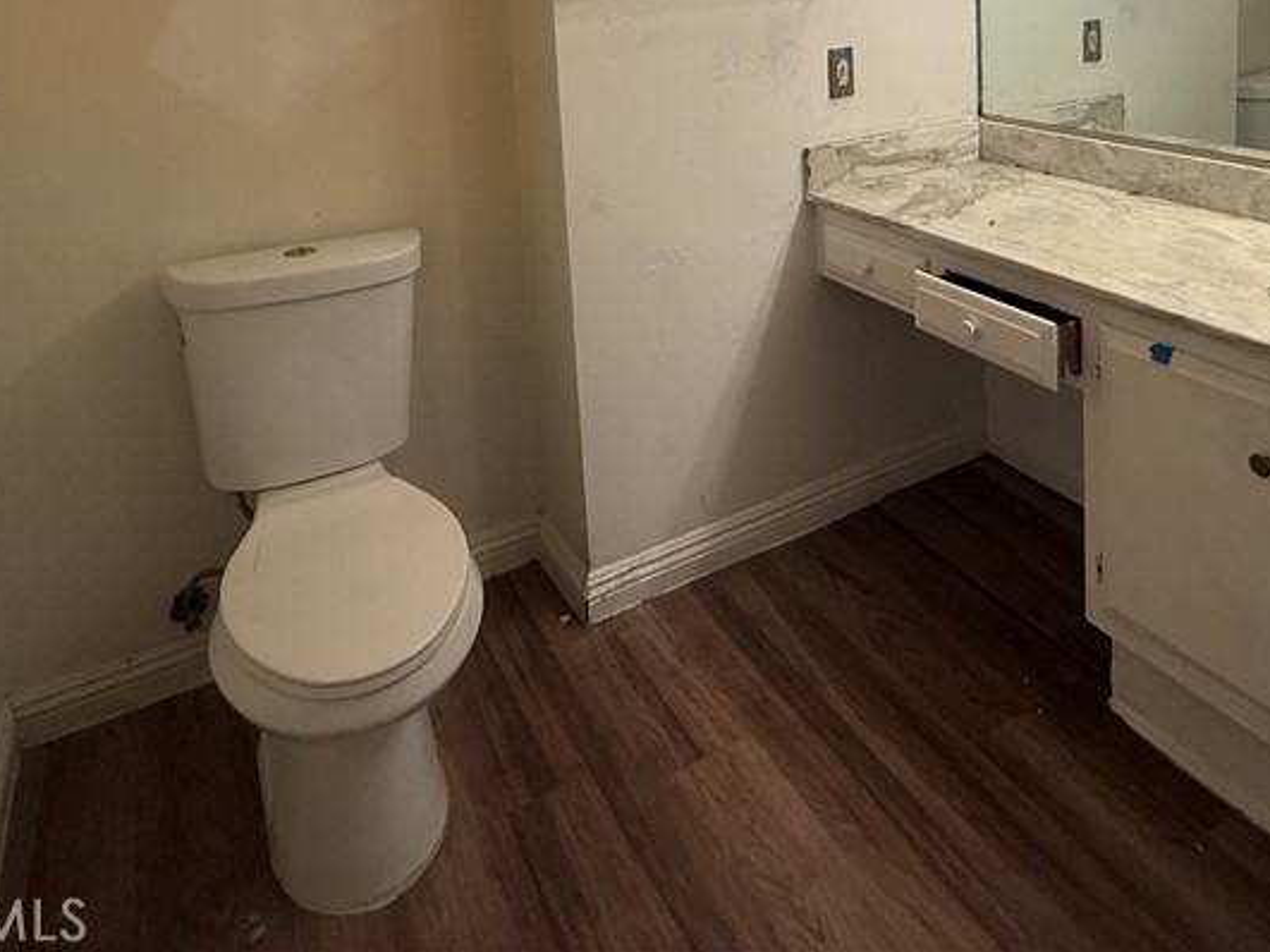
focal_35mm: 27
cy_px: 36
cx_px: 751
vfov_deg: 44.8
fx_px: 990
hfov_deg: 64.8
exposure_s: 1/120
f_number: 2.2
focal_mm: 2.22
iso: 200
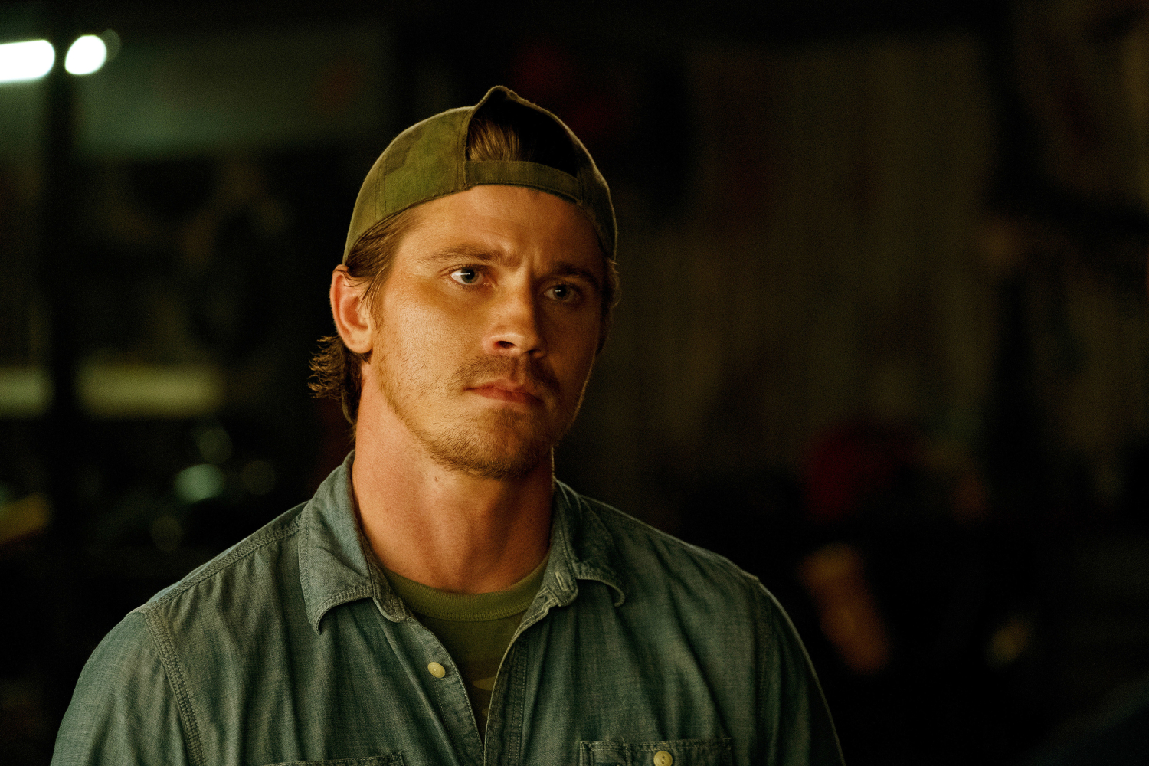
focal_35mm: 136
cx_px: 574
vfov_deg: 10.1
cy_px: 383
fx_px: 4340
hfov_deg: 15.1
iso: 4000
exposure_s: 1/40
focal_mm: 90.6
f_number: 3.2
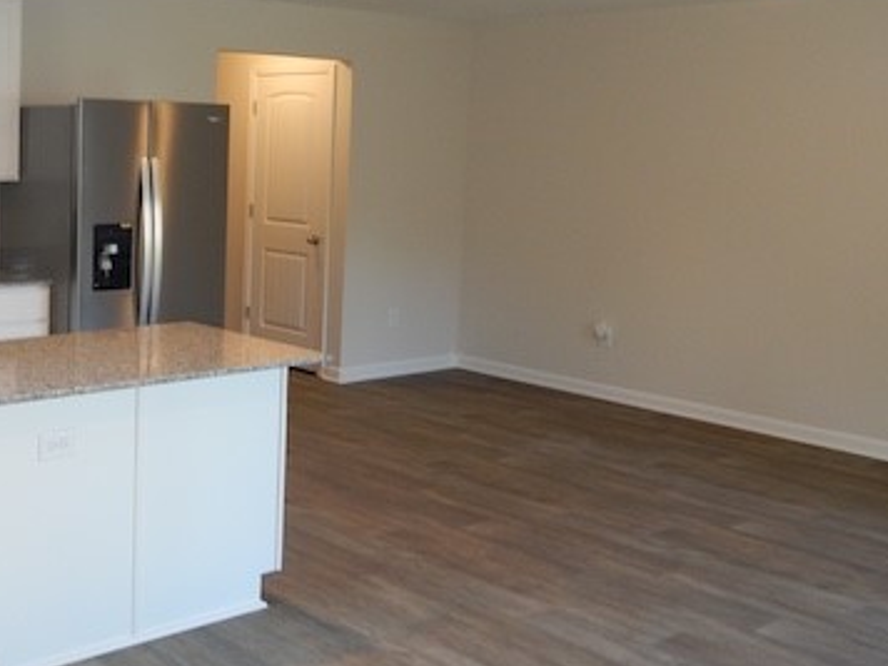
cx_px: 107
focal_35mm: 45
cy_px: 247
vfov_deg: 32.0
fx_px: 1154
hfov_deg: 39.4
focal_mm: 4.5
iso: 180
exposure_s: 1/30
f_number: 3.1
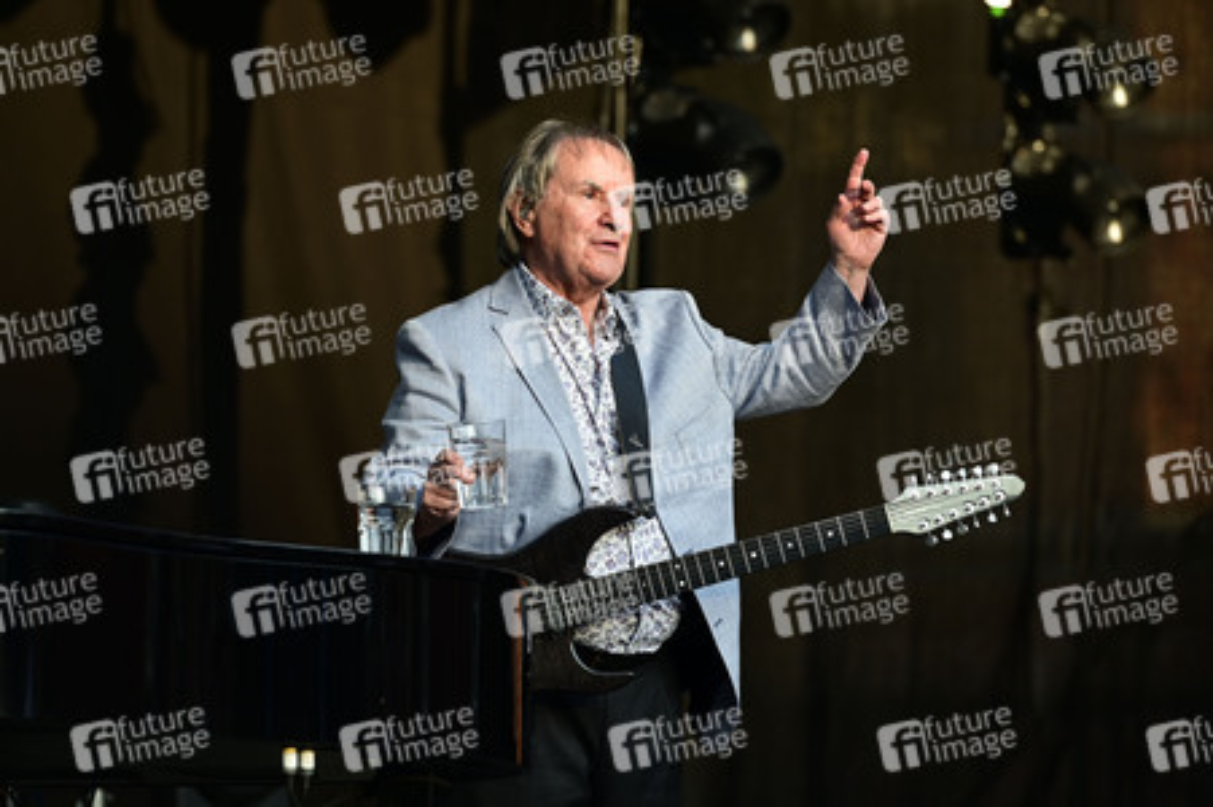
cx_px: 606
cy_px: 404
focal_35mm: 200
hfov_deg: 10.3
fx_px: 6734
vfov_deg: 6.9
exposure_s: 1/500
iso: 320
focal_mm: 200
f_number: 4
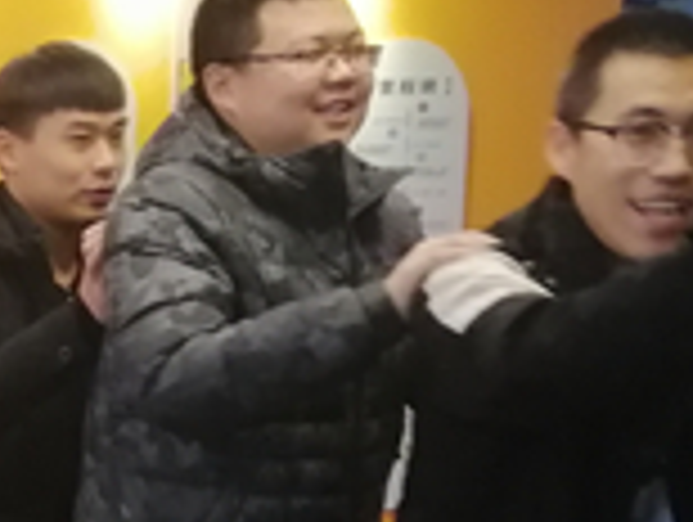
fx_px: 2165
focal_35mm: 108
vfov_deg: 13.4
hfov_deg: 16.1
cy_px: 590
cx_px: -446
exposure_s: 1/50
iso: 400
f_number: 2.2
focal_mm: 3.81
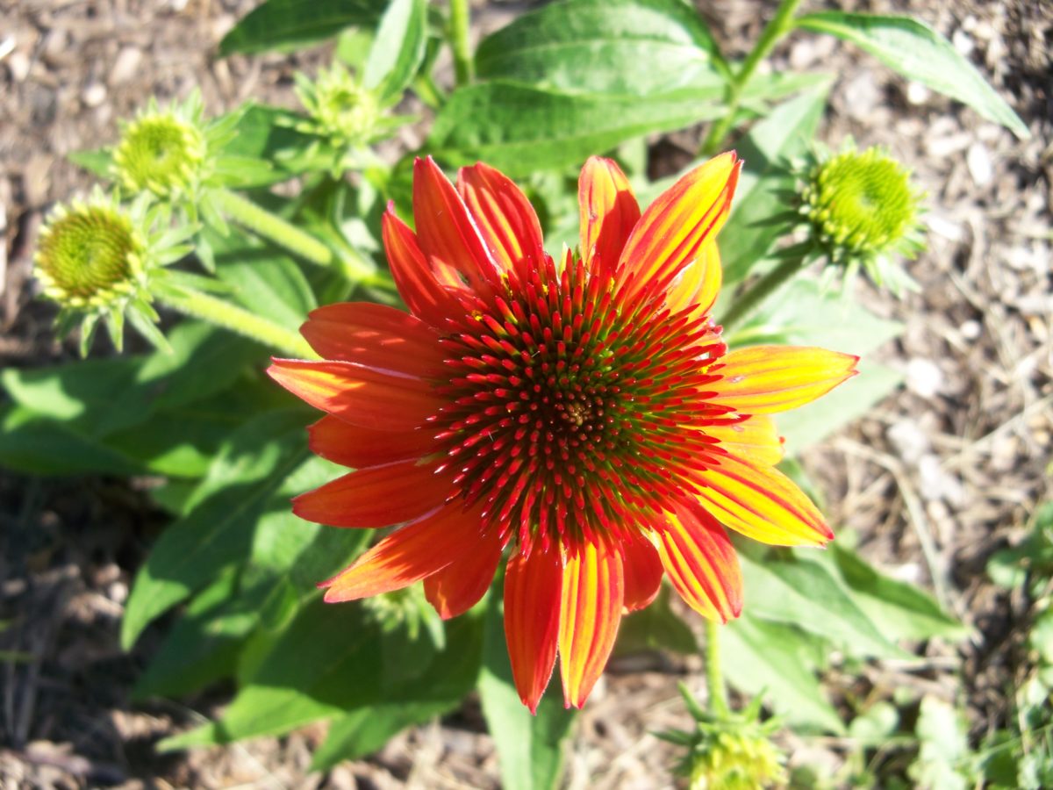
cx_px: 526
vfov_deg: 40.7
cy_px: 395
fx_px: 1065
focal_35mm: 35
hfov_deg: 52.6
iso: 64
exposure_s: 1/125
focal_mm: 6.2
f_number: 3.5
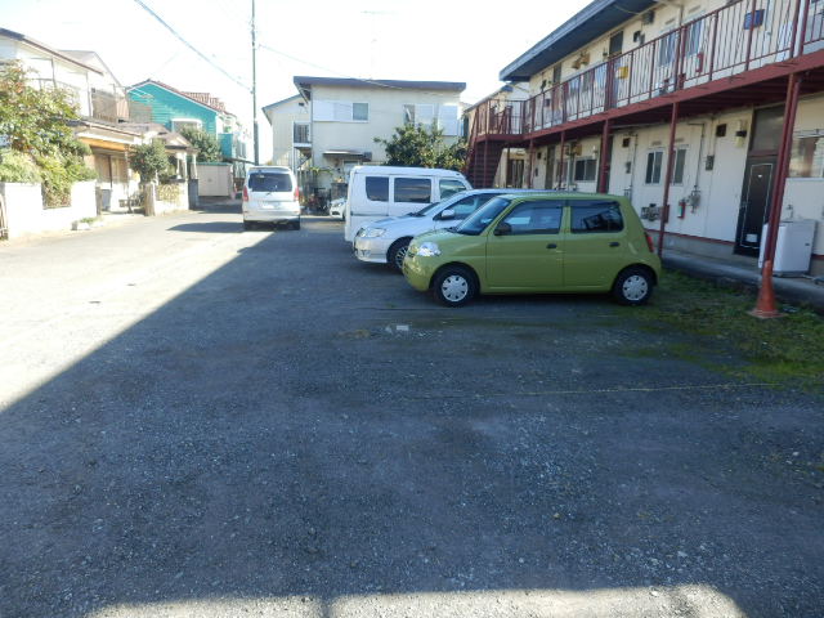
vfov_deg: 56.8
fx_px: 571
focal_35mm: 24
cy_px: 309
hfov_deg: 71.6
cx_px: 412
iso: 80
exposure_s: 1/200
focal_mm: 4.2
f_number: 3
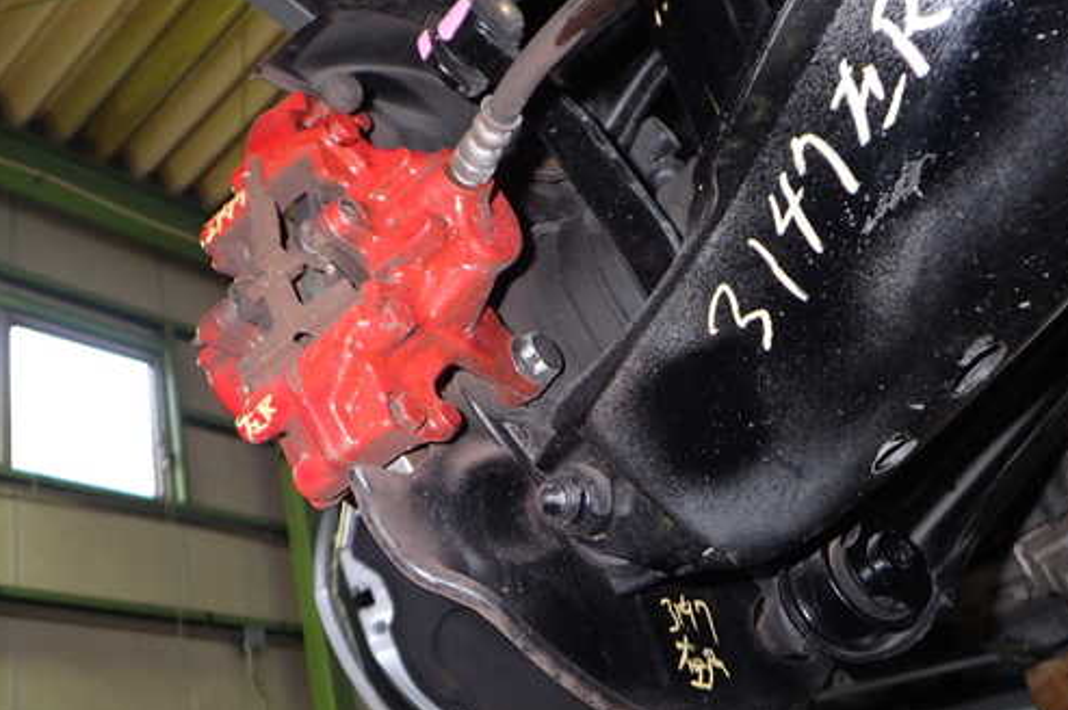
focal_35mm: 38
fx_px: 1127
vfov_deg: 35.0
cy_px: 342
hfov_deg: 50.7
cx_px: 537
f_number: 2.3
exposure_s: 1/30
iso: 200
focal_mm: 5.4
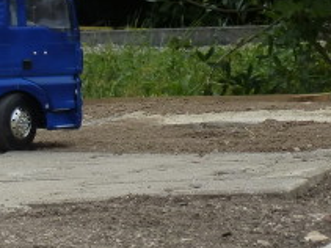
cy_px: 275
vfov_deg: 3.0
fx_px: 4750
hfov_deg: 4.0
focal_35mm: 497
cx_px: -240
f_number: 5.2
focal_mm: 23.4
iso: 160
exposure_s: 1/500
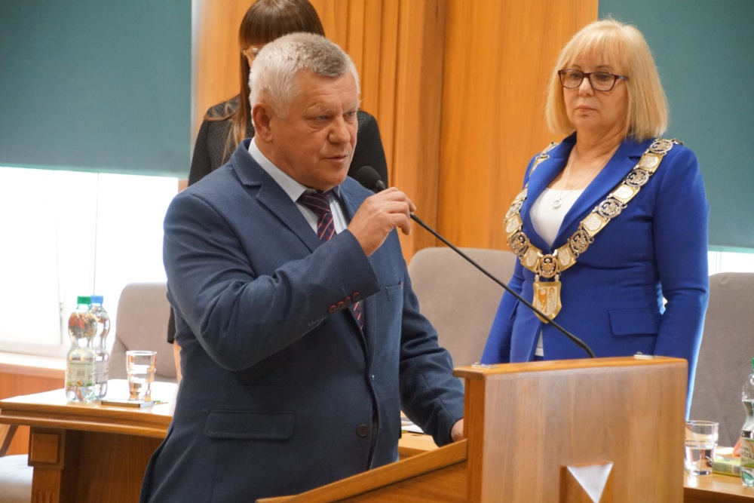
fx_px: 2828
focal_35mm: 135
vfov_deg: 10.2
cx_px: 377
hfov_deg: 15.2
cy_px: 252
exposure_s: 1/100
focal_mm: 90
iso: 3200
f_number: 5.6
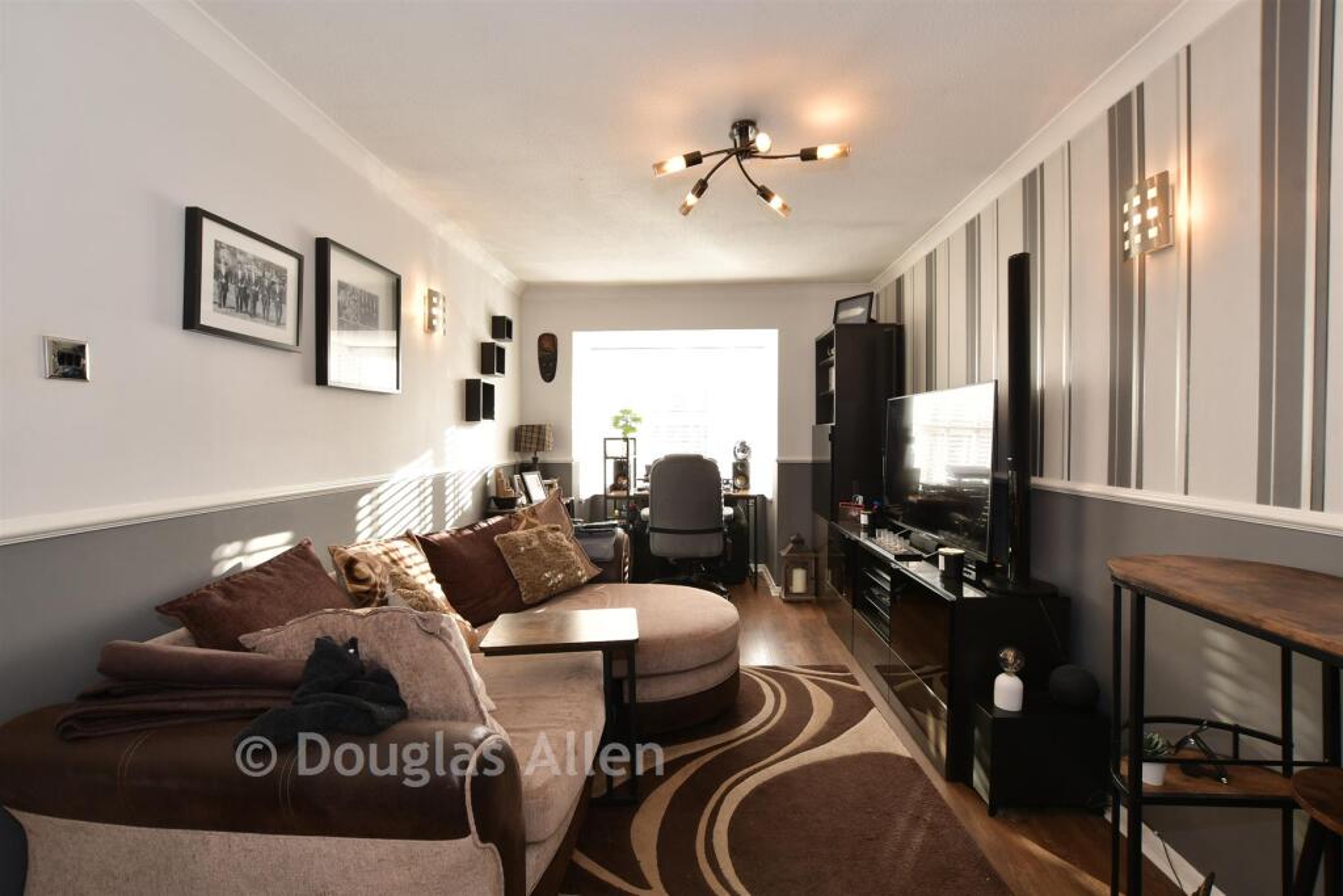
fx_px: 560
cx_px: 672
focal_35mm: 15
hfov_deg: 100.4
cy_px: 448
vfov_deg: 77.3
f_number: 8
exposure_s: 1/10
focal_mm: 10
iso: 160
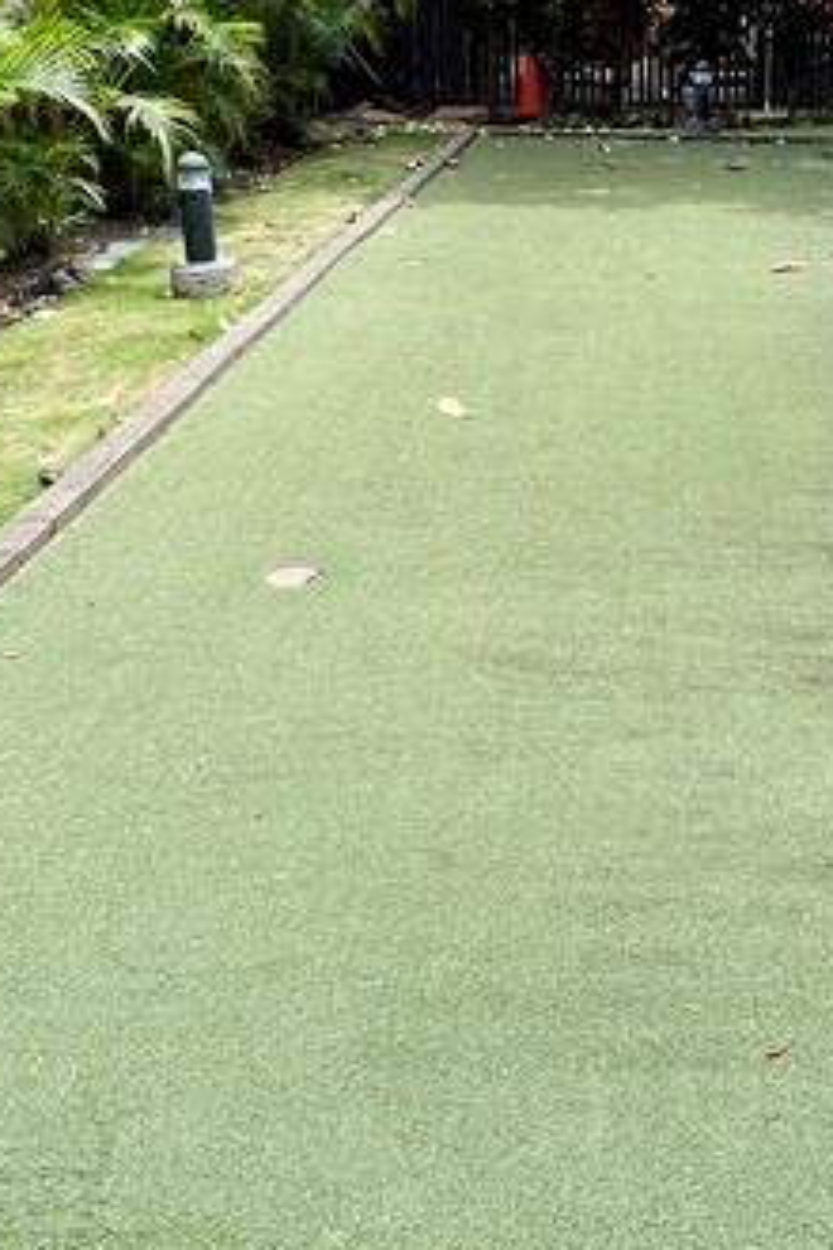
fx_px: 1458
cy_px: 420
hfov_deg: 31.1
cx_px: 670
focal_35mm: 42
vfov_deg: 45.7
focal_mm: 1.57
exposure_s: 1/382
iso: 32
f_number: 1.8
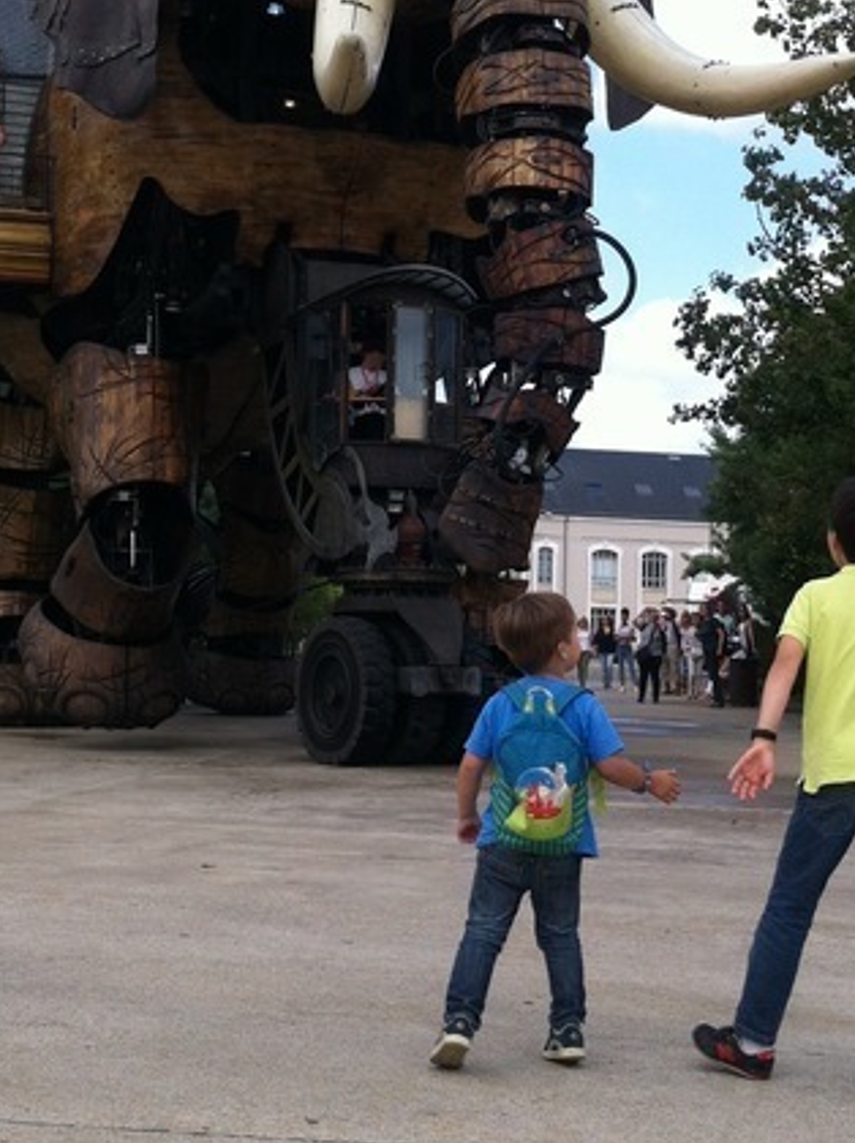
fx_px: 2112
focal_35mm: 64
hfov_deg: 22.9
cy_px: 384
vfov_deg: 30.1
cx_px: 425
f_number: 2.8
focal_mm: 3.85
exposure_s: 1/862
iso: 80
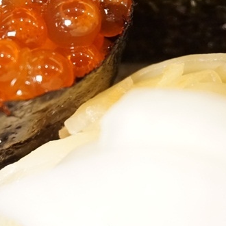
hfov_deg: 12.3
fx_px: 1022
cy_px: 24
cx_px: -58
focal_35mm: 138
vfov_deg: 12.5
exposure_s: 1/60
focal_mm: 35
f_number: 5
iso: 2000
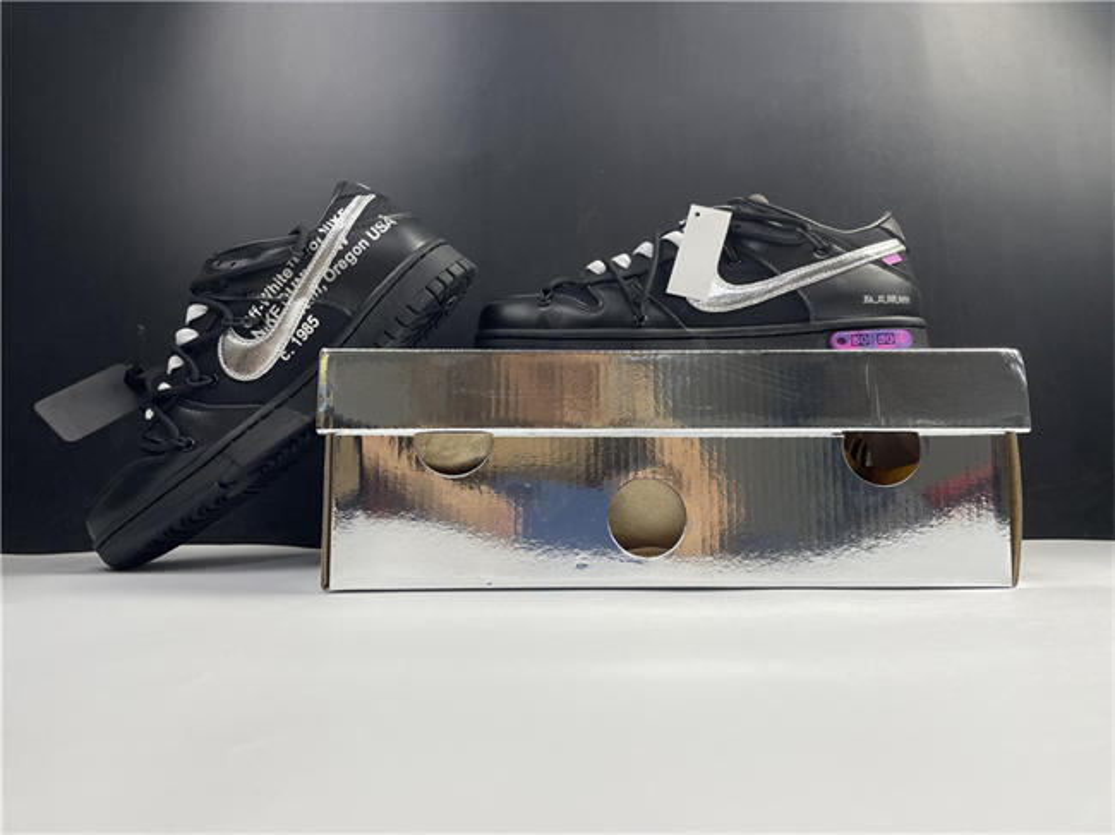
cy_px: 418
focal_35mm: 26
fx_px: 837
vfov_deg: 53.0
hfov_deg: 67.3
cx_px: 558
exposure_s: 1/121
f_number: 1.6
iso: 50
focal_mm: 4.2
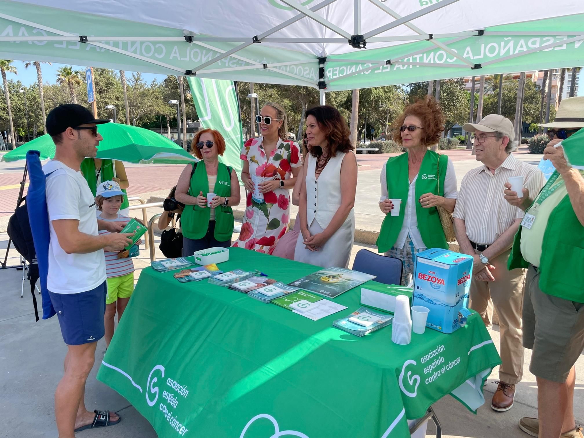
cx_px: 292
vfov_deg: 53.1
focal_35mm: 26
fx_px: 439
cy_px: 219
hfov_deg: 67.3
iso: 32
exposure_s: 1/1473
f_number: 1.6
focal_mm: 4.2
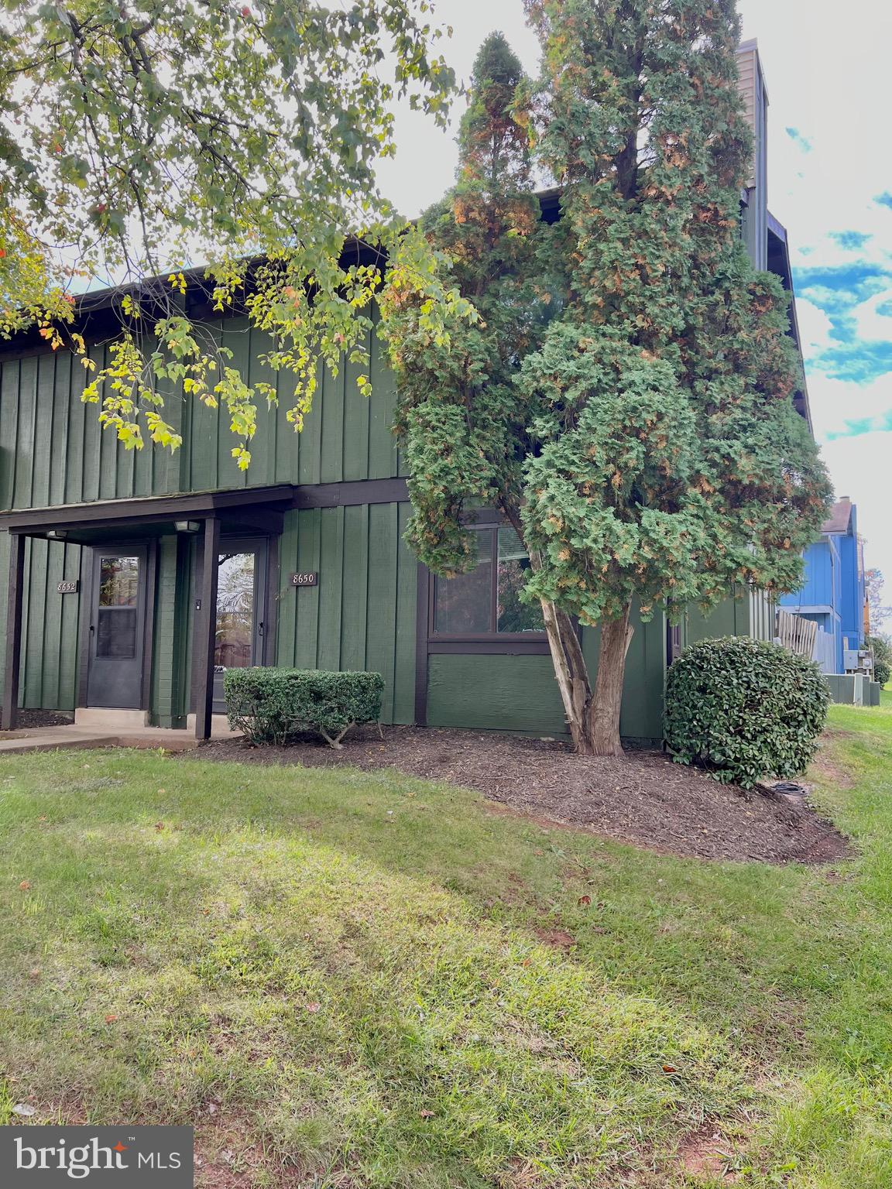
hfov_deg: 53.1
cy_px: 594
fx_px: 893
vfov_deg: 67.3
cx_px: 446
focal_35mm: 26
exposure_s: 1/387
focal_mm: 5.7
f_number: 1.5
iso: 50
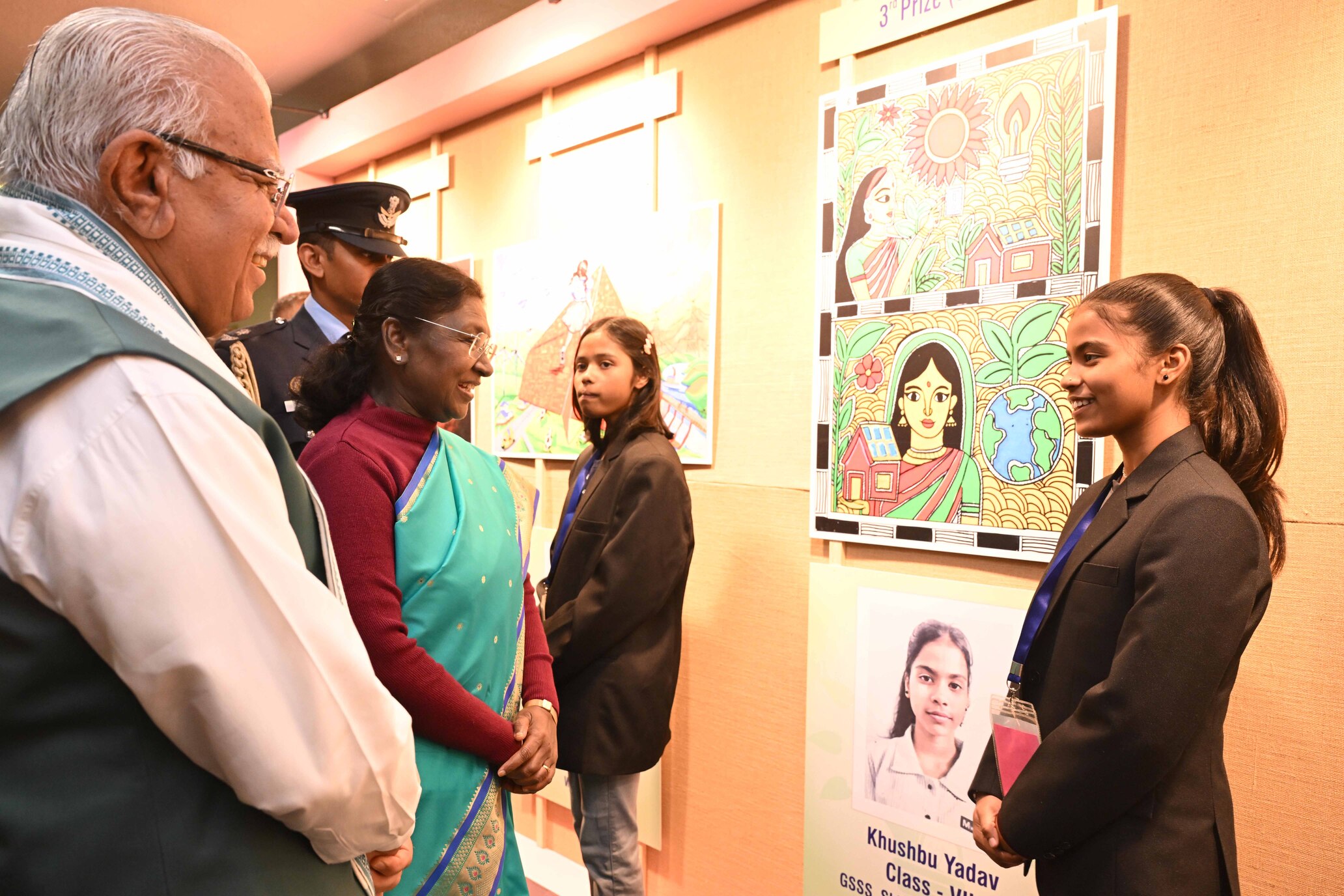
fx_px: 971
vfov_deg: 49.6
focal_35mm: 26
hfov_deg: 69.4
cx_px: 672
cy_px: 448
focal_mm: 26
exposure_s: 1/125
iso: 2500
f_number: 5
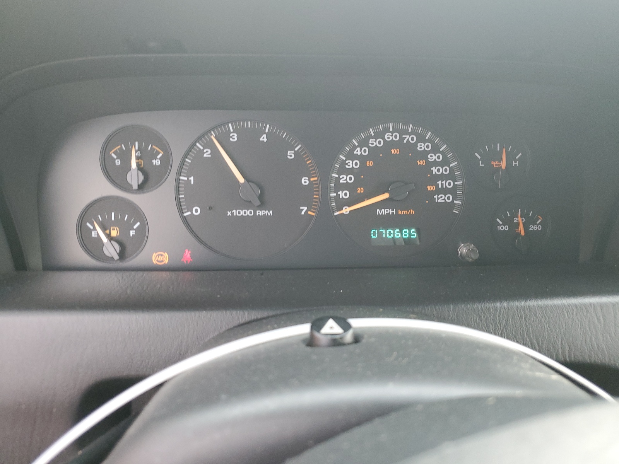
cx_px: 310
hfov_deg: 67.3
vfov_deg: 53.1
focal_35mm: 26
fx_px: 465
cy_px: 232
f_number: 1.5
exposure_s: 1/60.2
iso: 140
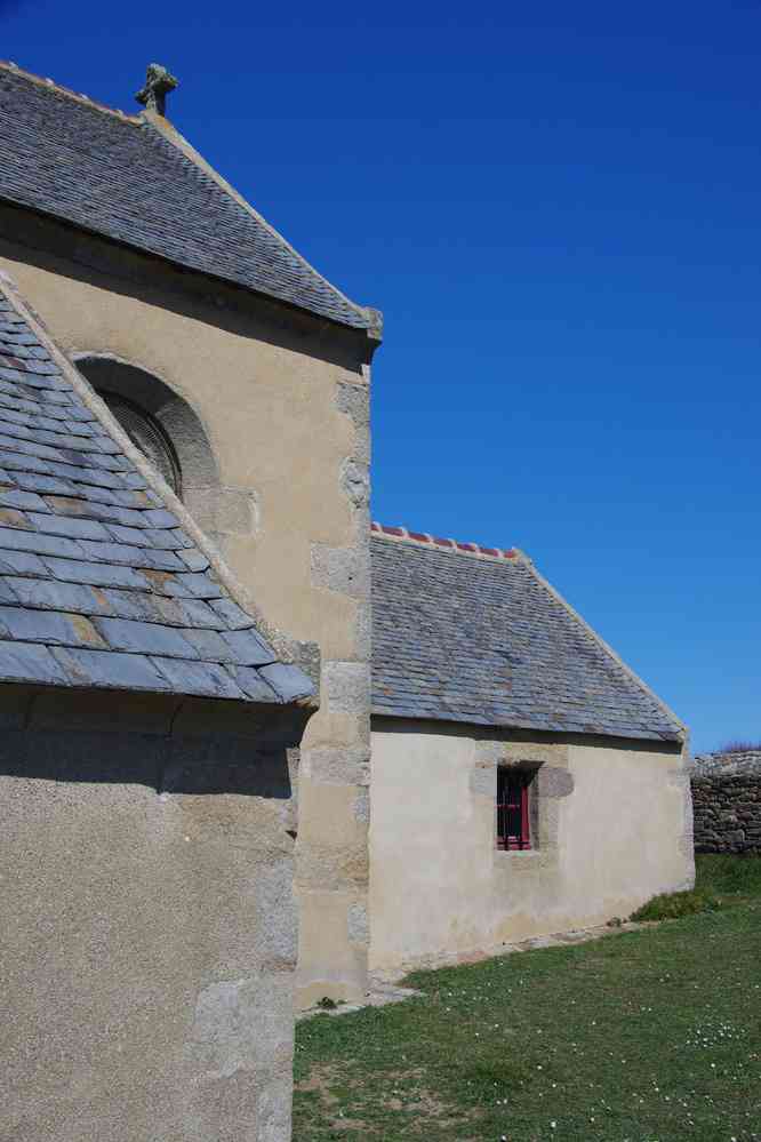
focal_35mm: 43
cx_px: 380
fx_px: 1363
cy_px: 571
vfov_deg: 45.4
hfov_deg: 31.2
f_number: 11
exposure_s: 1/125
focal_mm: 29.4
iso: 200
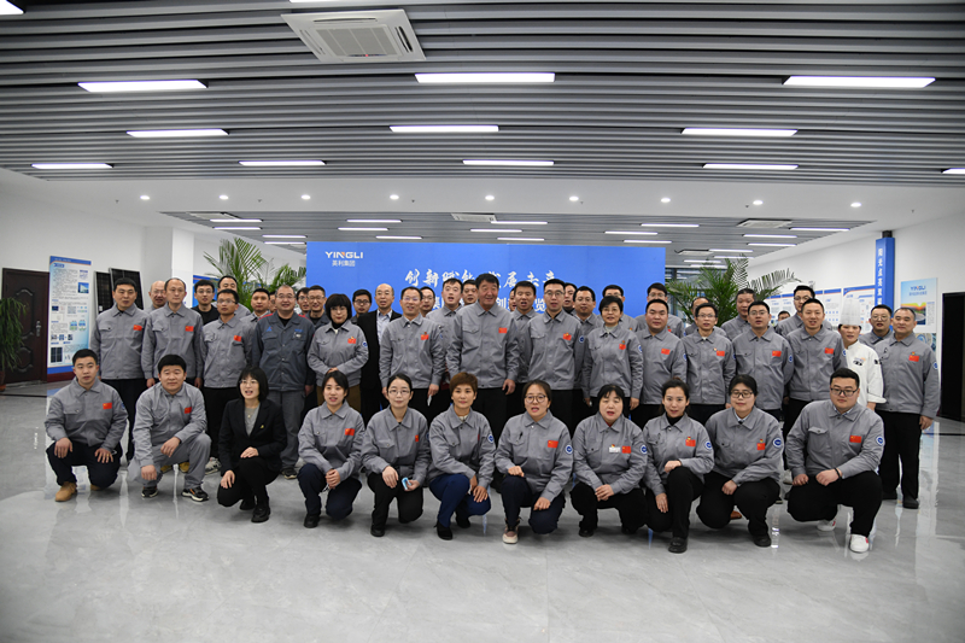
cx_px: 482
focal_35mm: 24
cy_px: 322
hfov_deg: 73.8
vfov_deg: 53.1
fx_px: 643
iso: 1600
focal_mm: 24
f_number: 4
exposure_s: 1/125
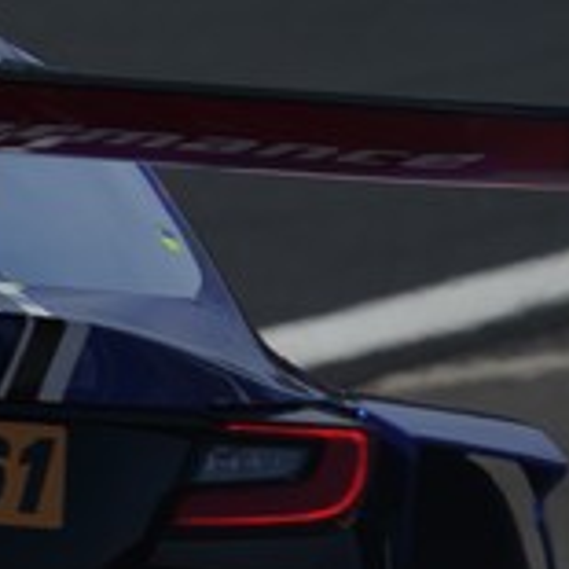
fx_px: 29960
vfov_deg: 1.1
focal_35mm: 1611
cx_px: -661
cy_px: 444
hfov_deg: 1.1
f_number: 6.3
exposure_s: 1/1000
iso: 100
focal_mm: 407
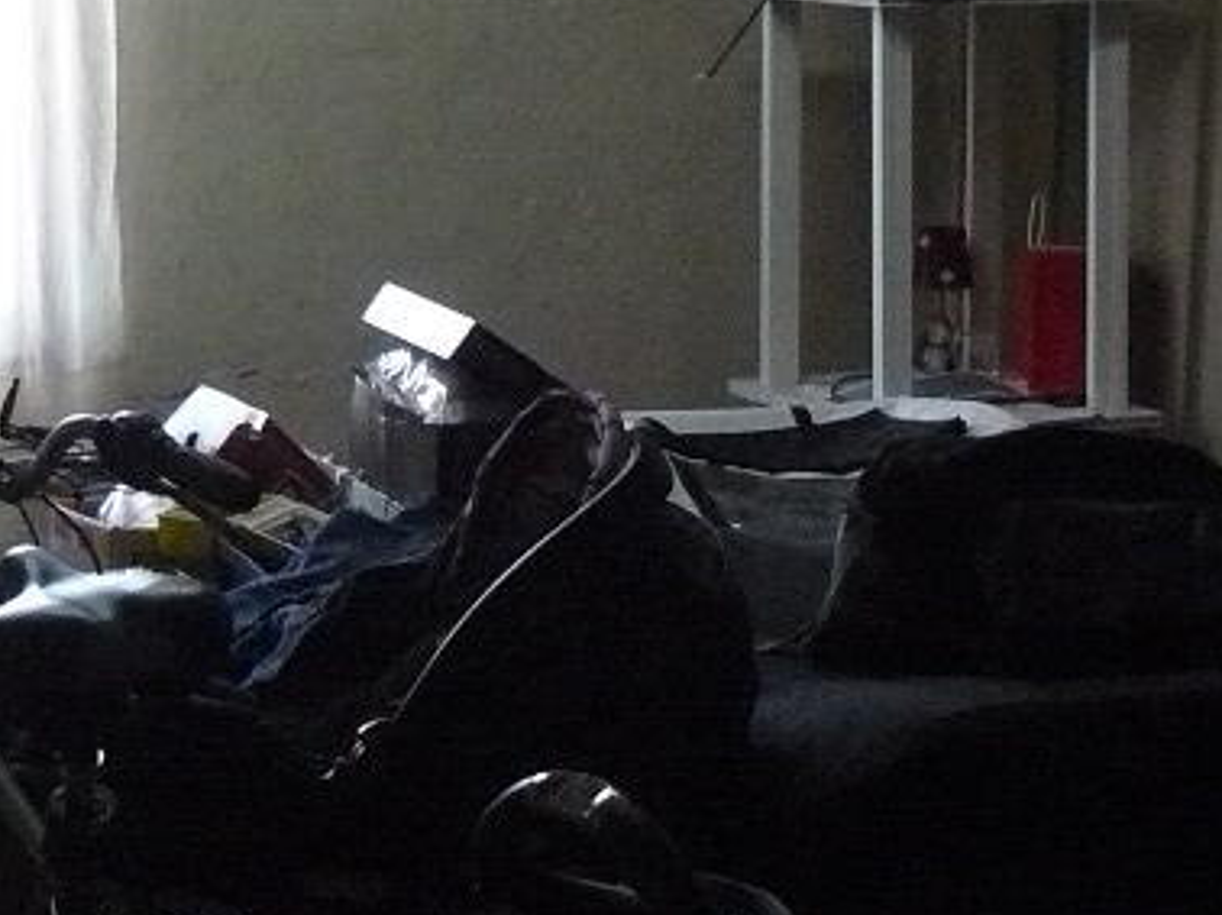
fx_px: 4304
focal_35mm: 122
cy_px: 388
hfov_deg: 16.1
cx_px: 304
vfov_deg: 12.1
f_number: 2.8
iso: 400
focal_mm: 6
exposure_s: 1/40
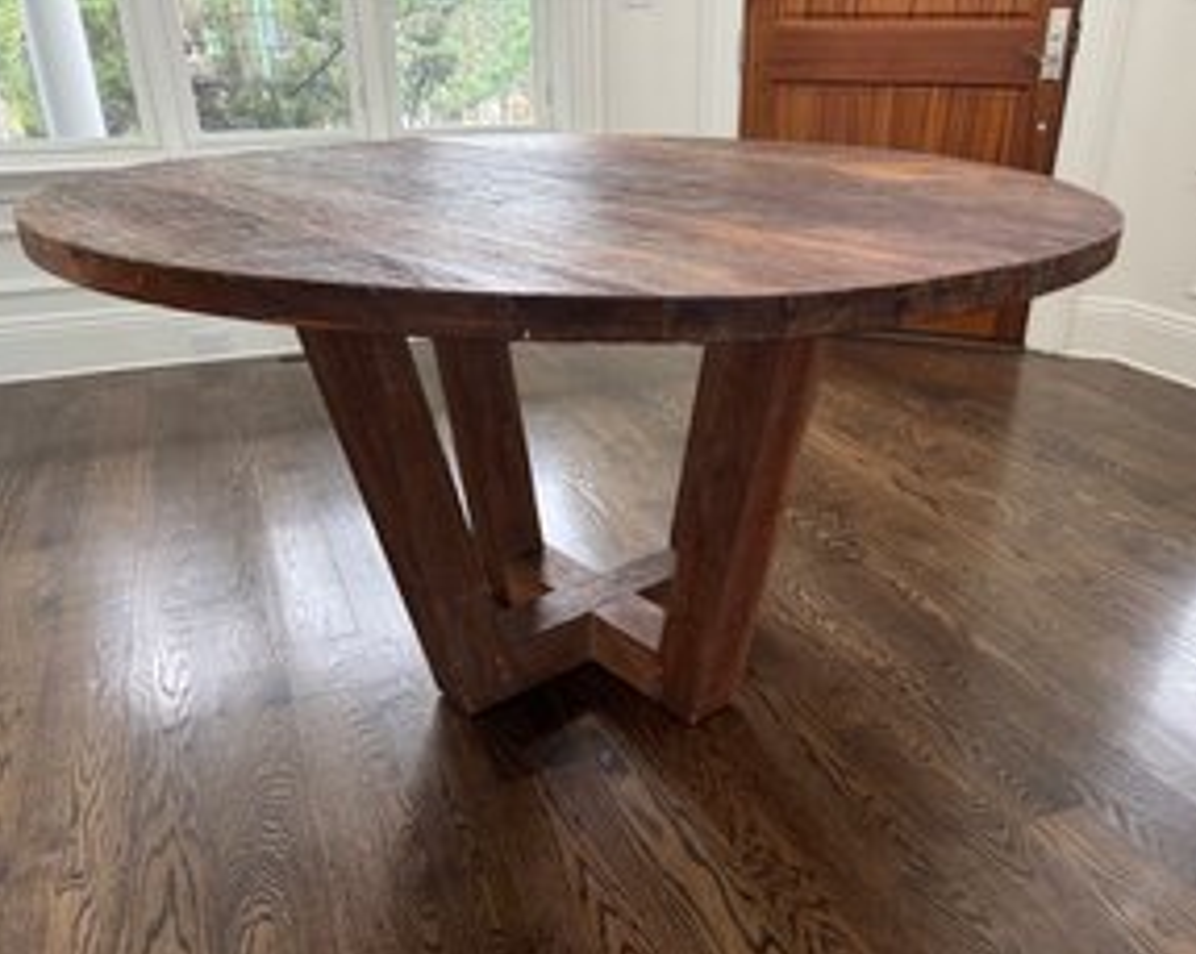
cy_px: 531
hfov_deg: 62.2
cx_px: 644
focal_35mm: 28
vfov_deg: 51.4
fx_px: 990
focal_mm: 6.76
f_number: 1.78
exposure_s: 1/60
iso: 200
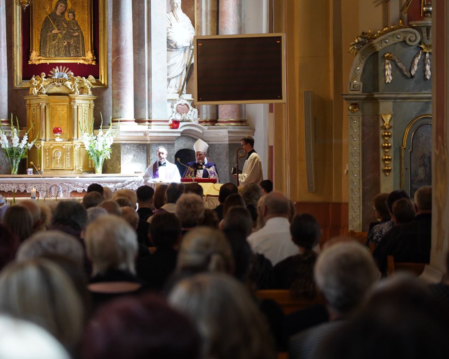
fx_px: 1581
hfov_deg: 16.2
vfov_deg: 13.0
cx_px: 178
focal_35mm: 119
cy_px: 180
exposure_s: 1/500
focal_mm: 105
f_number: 4
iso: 3200
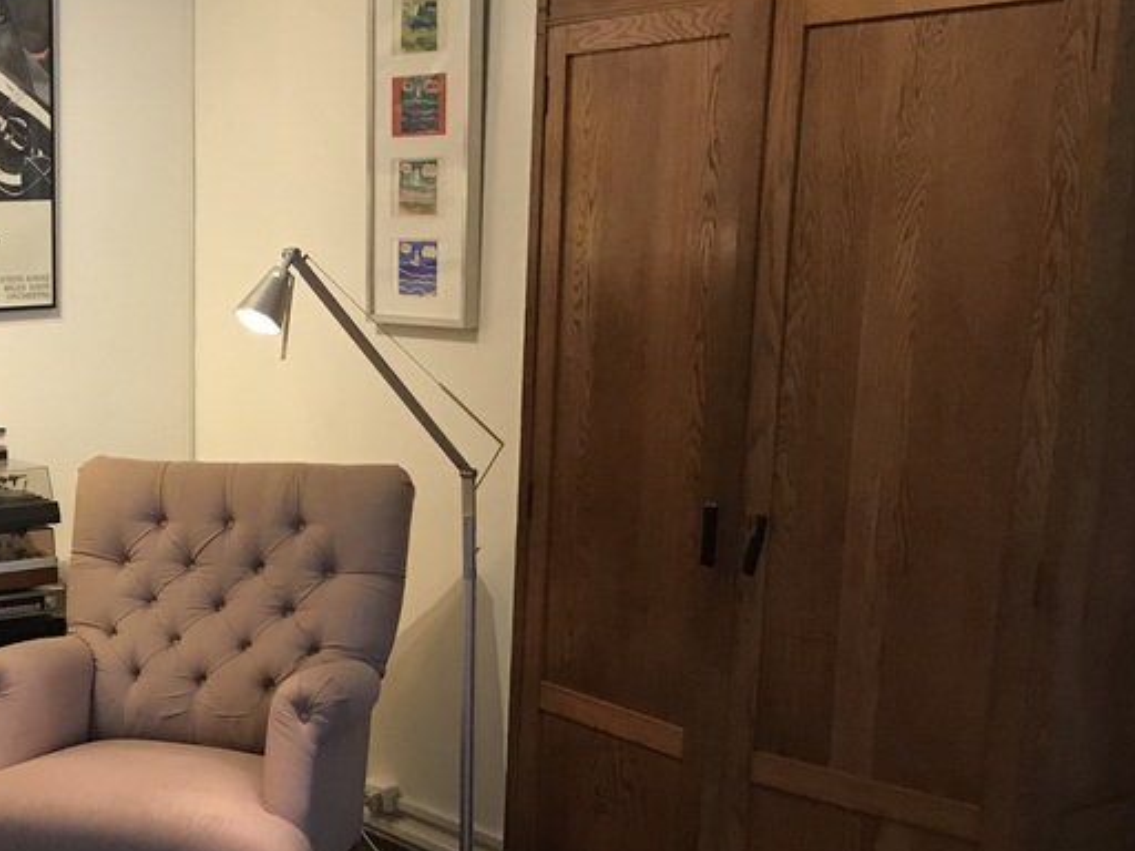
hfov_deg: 31.8
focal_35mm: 56
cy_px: 654
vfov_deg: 25.7
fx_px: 1836
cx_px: 9
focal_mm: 3.99
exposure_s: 1/17
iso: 100
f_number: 1.8
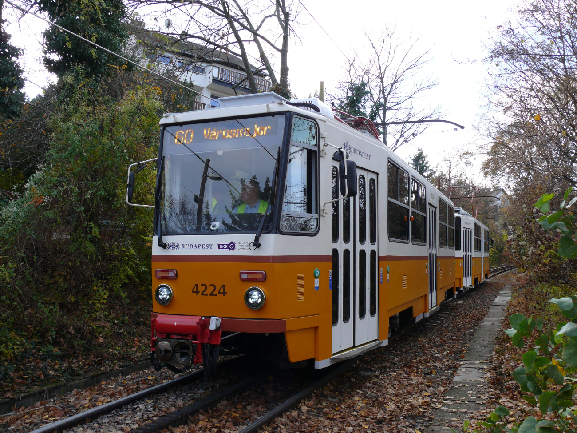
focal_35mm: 35
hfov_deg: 52.6
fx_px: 583
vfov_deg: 40.7
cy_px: 216
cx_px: 288
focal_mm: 7.4
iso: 100
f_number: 4
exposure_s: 1/200
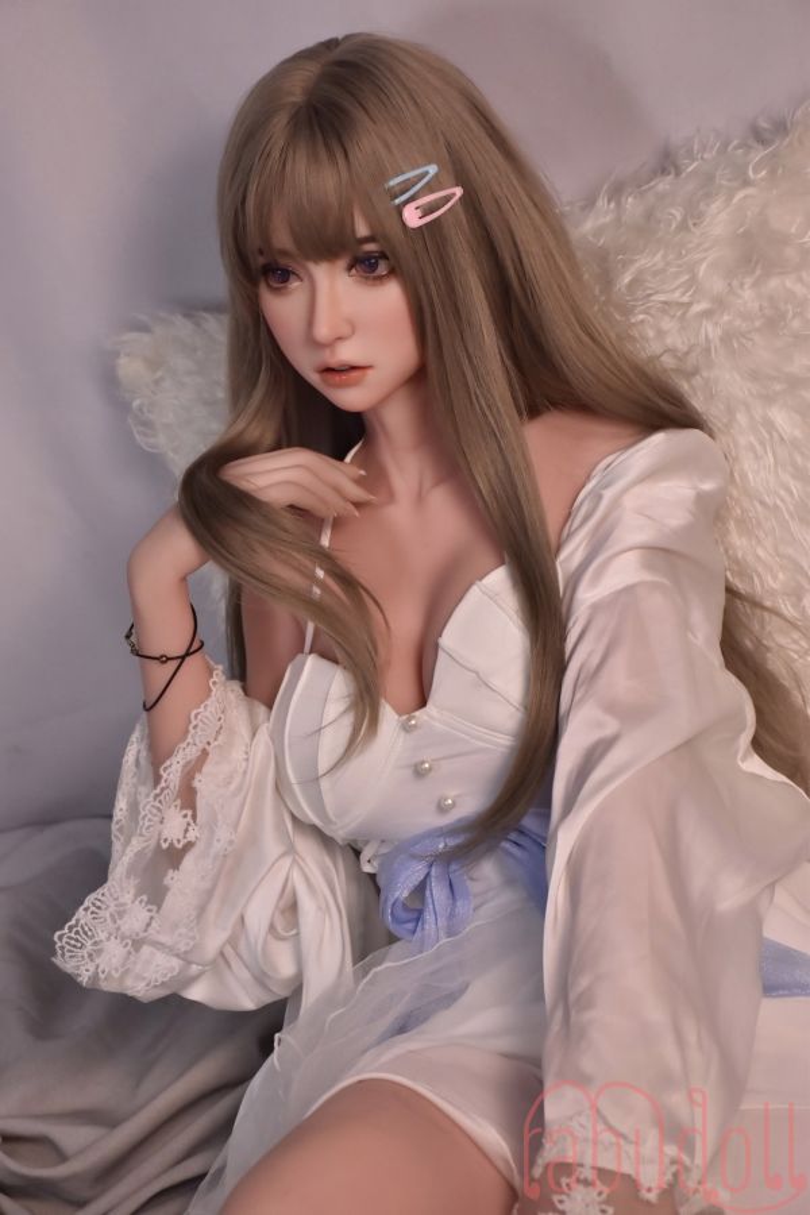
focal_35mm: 75
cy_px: 608
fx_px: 2531
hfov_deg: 18.2
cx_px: 405
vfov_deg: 27.0
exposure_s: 1/400
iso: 1000
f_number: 5
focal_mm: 50
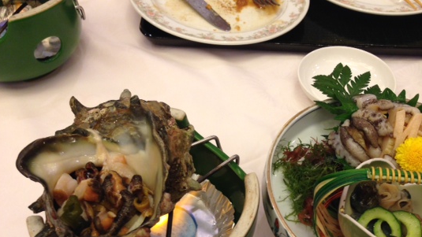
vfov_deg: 27.2
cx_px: 250
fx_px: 481
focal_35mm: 43
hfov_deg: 47.1
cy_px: 188
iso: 80
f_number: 2.4
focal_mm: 4.12
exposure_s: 1/20
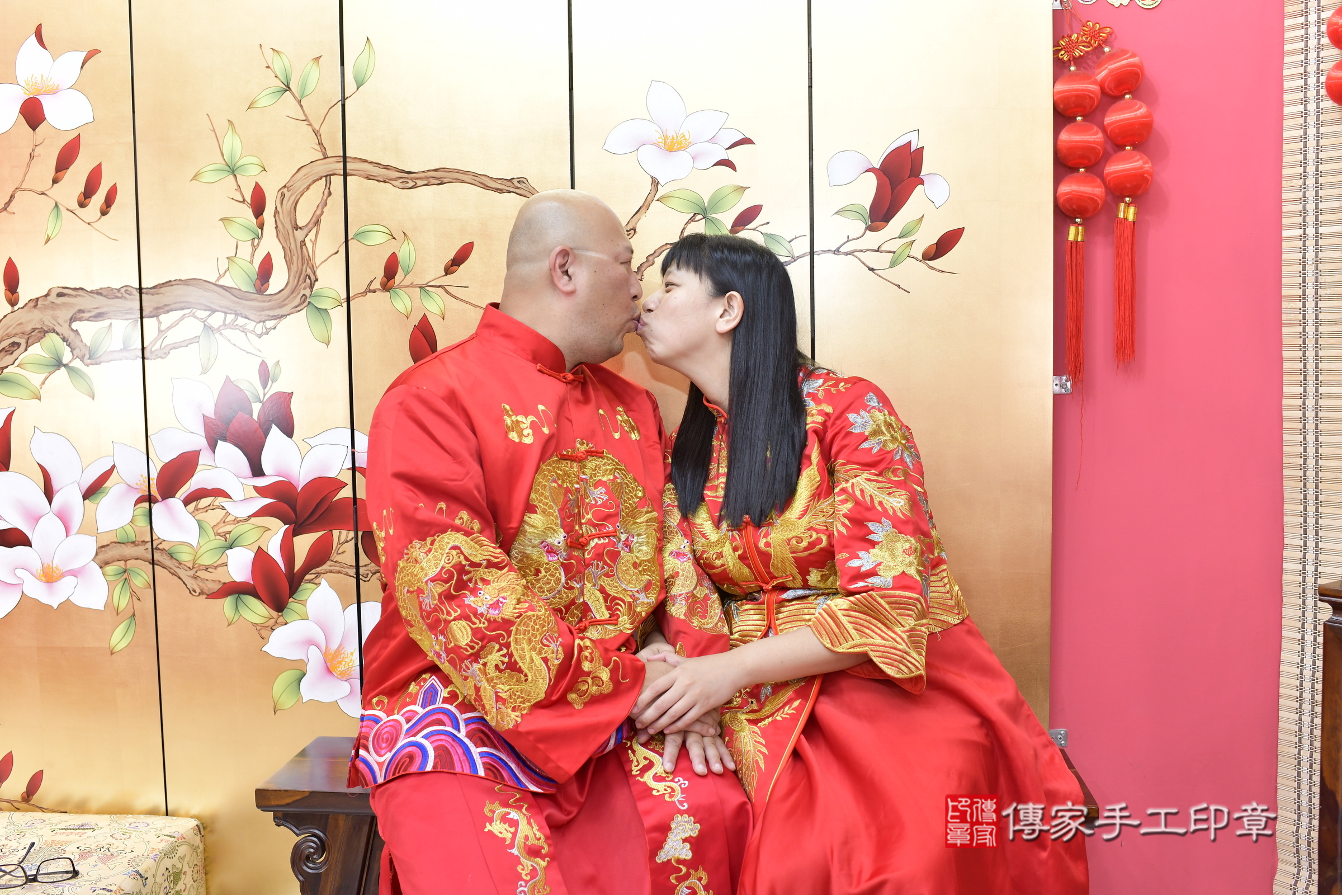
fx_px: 1305
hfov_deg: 54.4
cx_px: 671
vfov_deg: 37.9
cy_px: 448
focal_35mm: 35
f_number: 4.5
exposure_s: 1/200
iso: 1000
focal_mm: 35
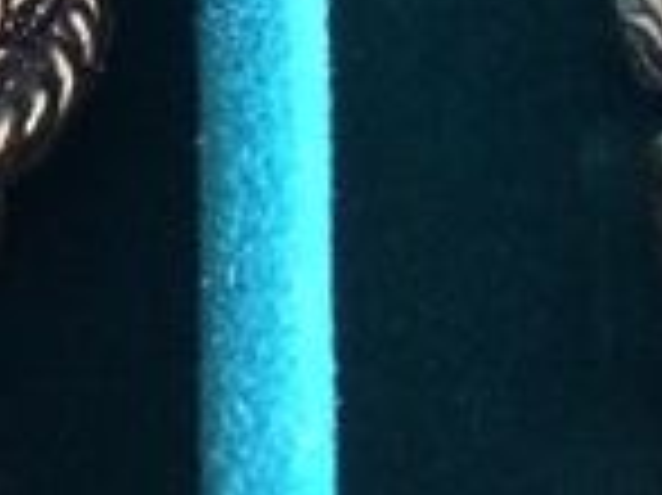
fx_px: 3516
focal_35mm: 184
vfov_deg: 7.6
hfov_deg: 10.8
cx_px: 356
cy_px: -641
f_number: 2.2
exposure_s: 1/24
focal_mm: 4.12
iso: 320
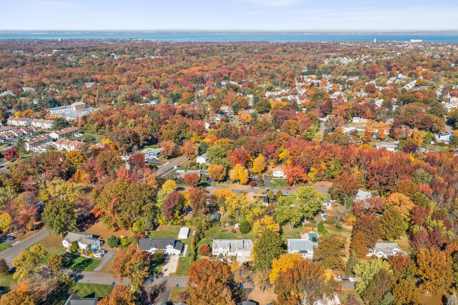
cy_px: 160
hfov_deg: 60.3
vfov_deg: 42.3
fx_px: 394
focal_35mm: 31
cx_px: 232
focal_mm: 10.26
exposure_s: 1/100
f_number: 3.2
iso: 100
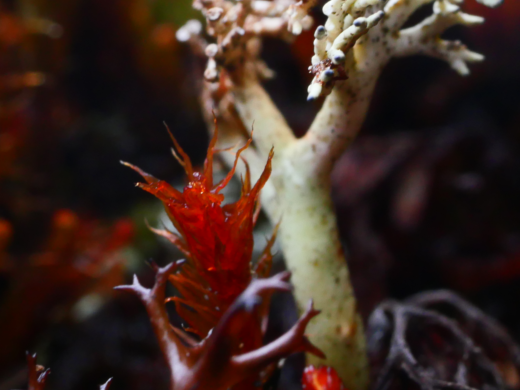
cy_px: 86
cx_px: 349
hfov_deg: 15.3
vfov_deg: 11.5
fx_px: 1938
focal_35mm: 129
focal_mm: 30
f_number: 10
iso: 1000
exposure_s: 1/60
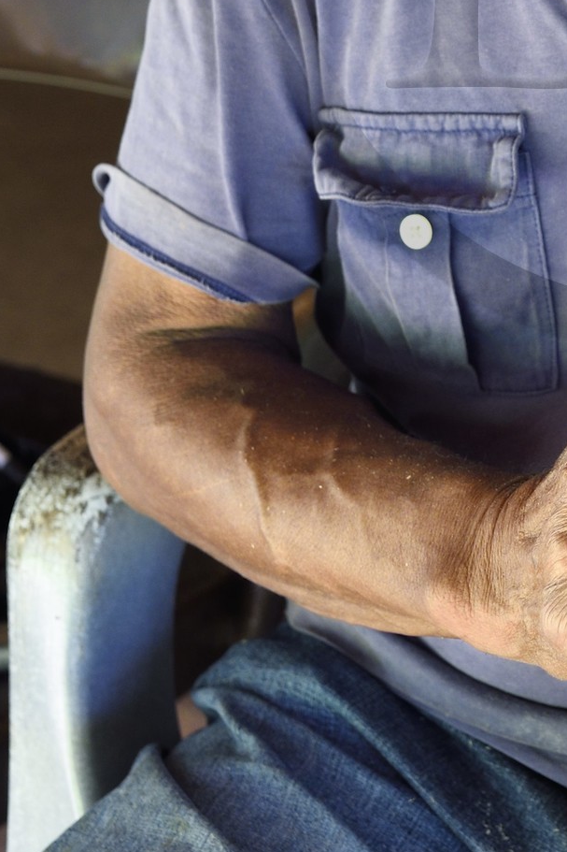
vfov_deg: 13.9
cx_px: 684
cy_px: -84
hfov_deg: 9.3
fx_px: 3427
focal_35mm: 145
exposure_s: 1/100
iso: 800
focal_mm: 55
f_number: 6.3
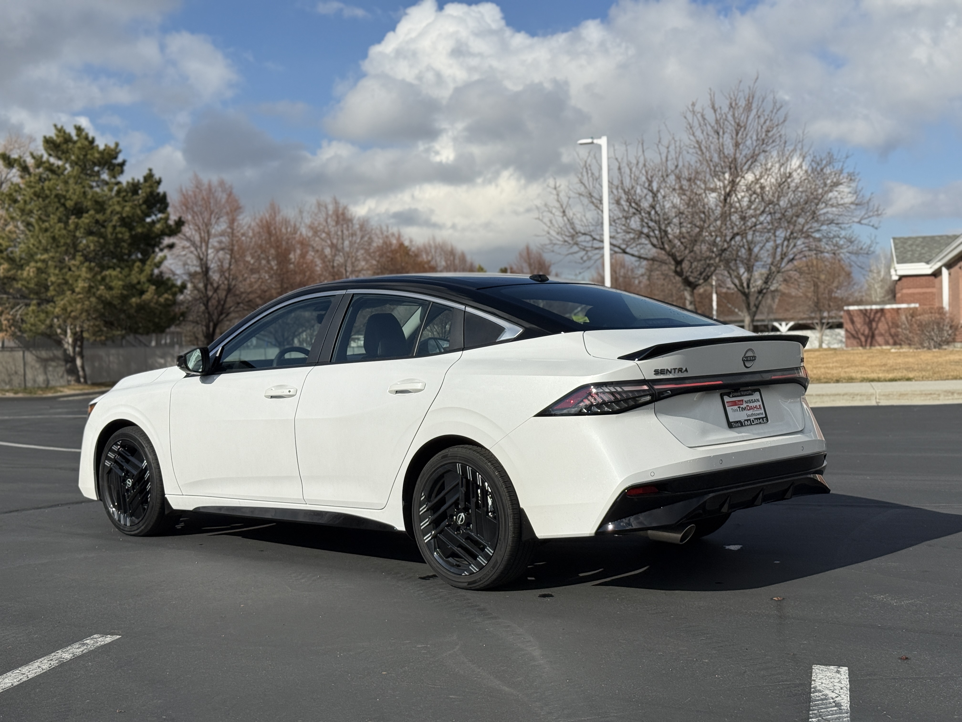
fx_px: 1334
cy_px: 361
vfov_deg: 30.3
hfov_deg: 39.7
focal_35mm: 48
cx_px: 481
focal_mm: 6.76
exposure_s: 1/11364
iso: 64
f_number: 1.78
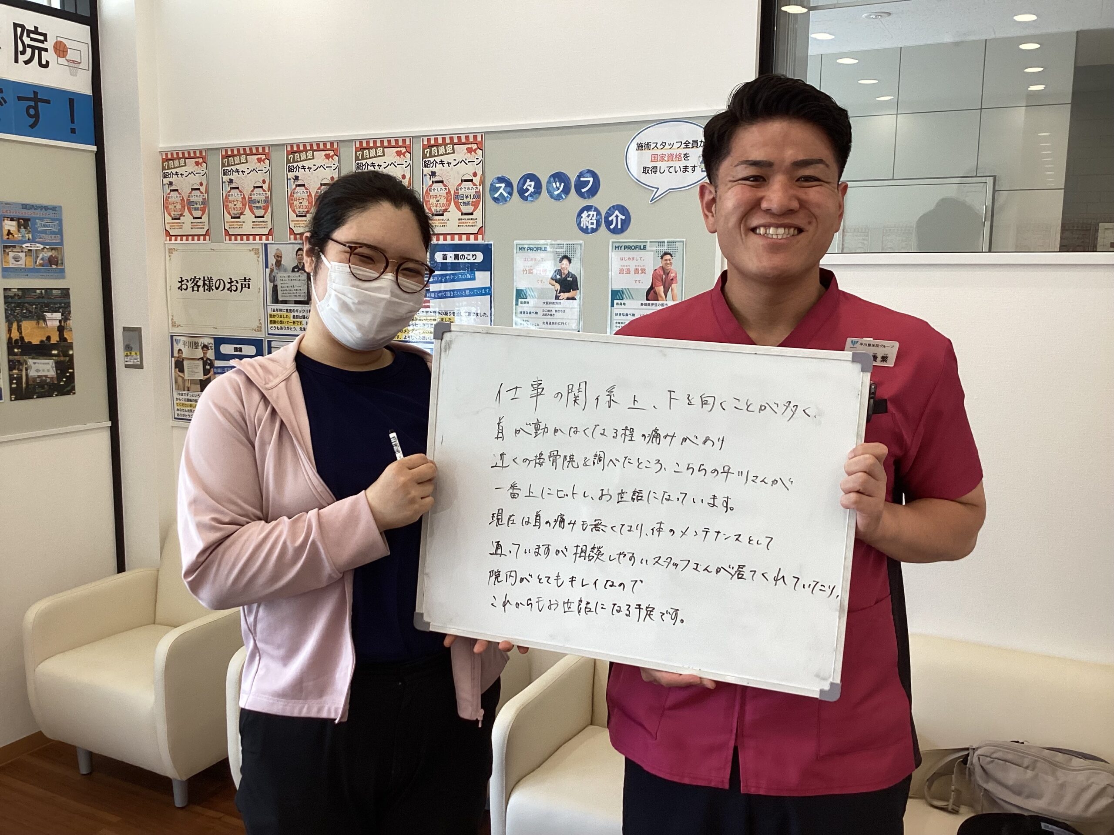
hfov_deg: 58.4
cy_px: 418
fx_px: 998
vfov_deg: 45.4
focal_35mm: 31
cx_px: 557
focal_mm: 3.3
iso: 80
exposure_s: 1/120
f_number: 2.4
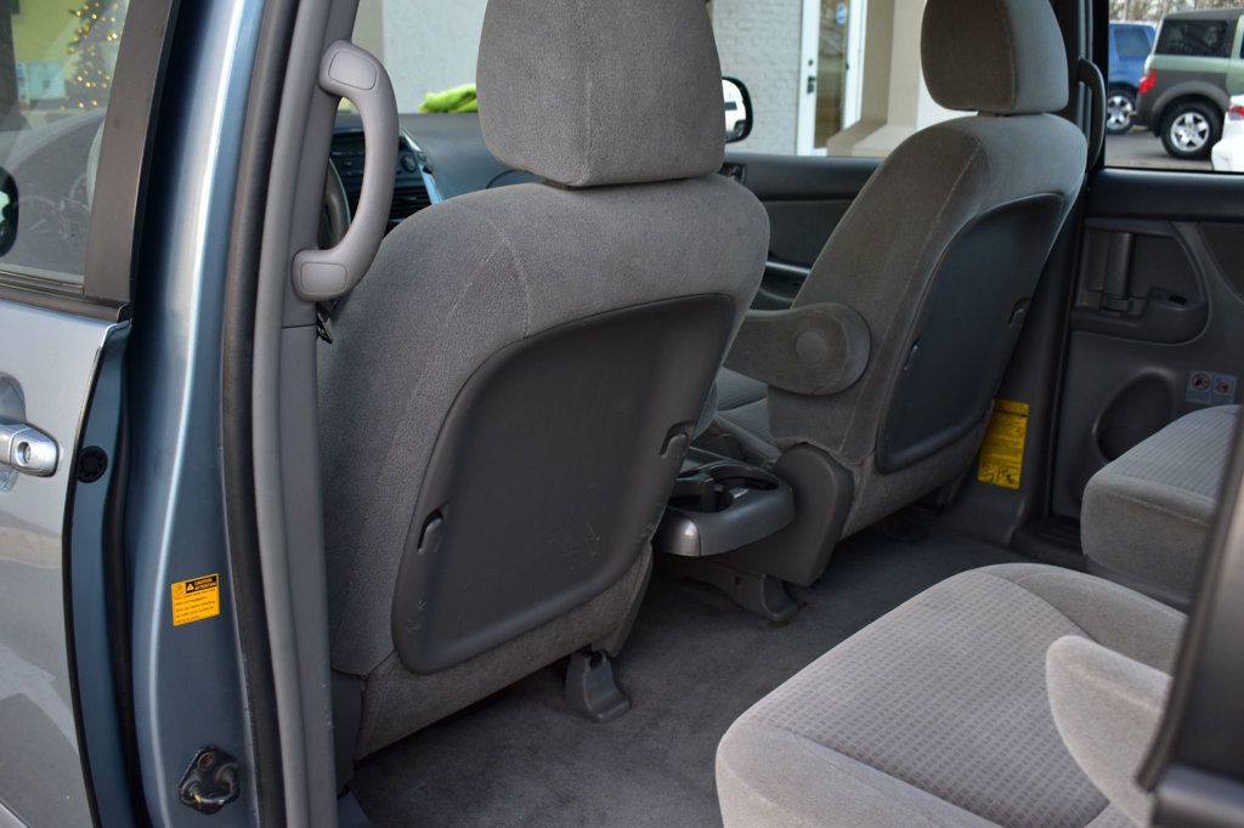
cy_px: 414
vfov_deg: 36.8
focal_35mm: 36
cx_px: 622
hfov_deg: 53.1
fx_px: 1244
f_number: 6.3
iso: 400
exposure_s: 1/20
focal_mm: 24
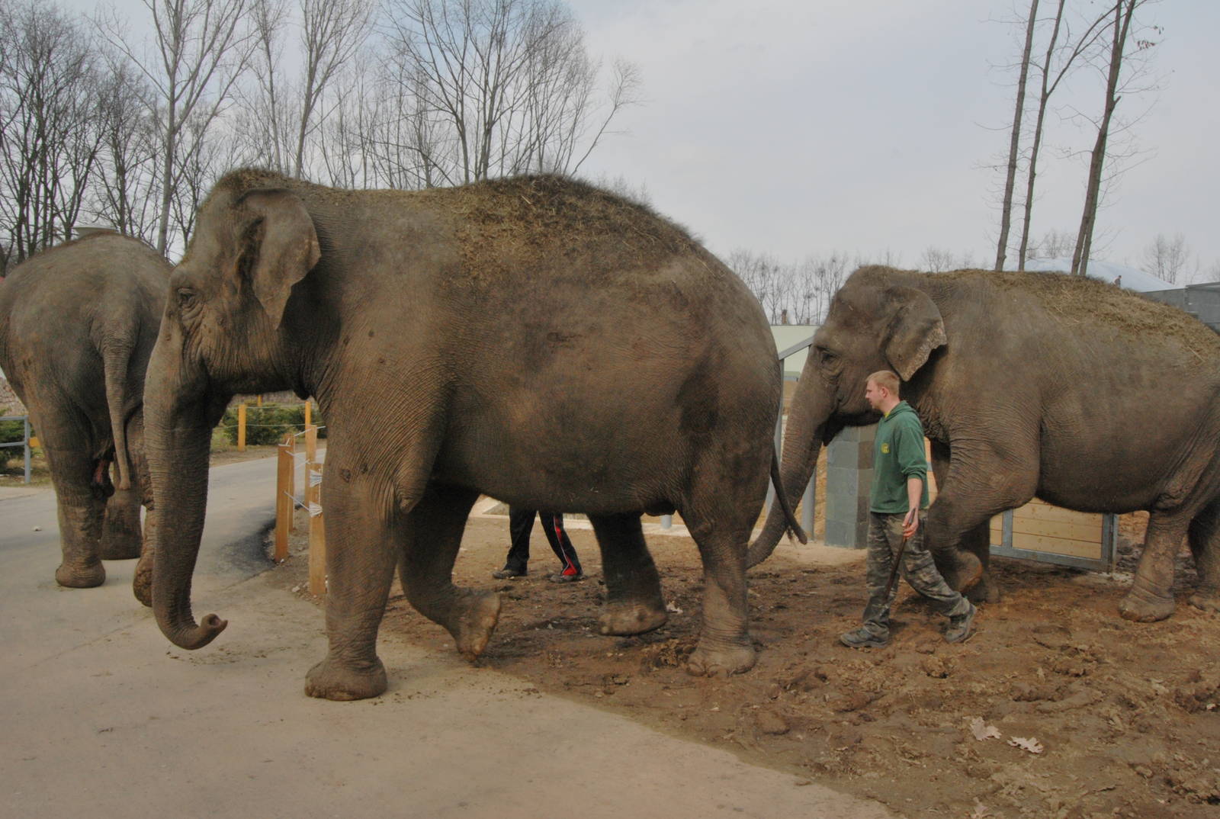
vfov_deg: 48.1
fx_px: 917
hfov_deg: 67.3
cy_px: 410
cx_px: 610
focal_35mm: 27
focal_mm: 18
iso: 400
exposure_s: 1/200
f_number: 22
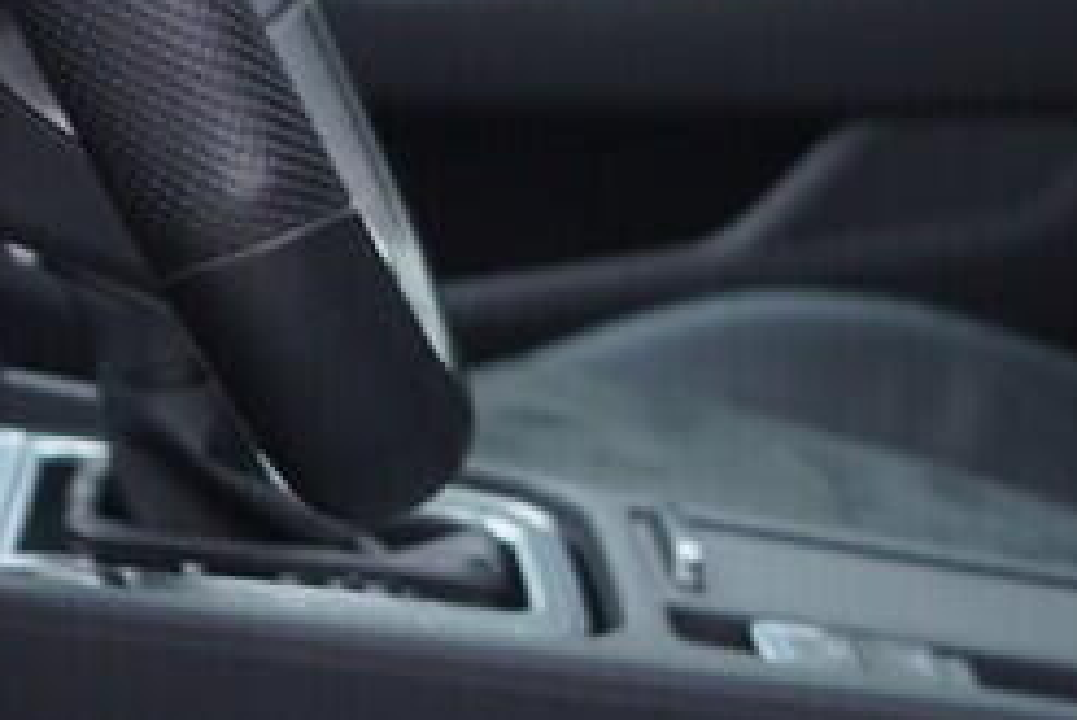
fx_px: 4460
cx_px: 1282
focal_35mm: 149
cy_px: -68
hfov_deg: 13.4
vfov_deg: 9.1
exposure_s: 1/40
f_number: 2.8
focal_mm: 24
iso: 160
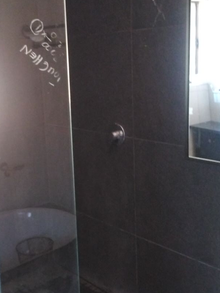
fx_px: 424
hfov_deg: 28.8
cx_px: 66
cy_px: 144
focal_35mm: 50
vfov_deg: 38.2
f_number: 2.2
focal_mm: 3.37
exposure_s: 1/20
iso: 521
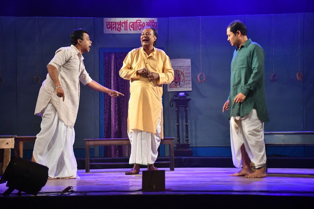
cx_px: 157
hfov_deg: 15.2
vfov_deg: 10.2
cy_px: 104
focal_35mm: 135
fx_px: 1178
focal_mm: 90
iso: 2500
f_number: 5.3
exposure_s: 1/400
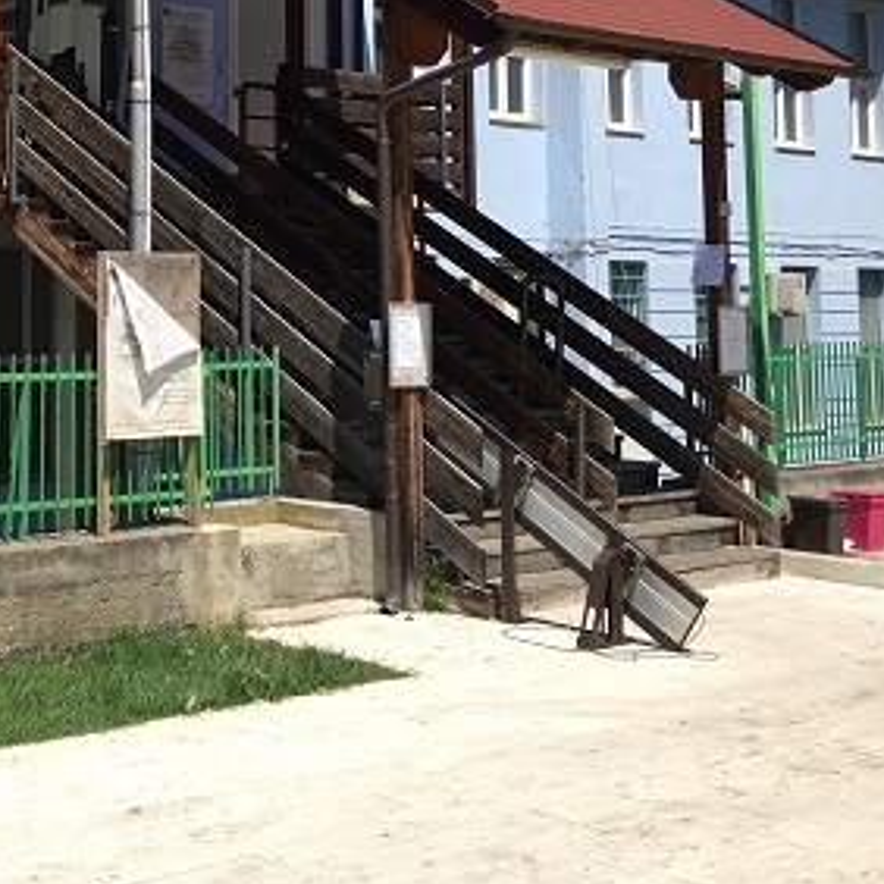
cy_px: 155
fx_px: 1705
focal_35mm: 59
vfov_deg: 28.4
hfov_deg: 27.6
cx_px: 28
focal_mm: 4.15
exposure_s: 1/1425
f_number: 2.2
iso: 25
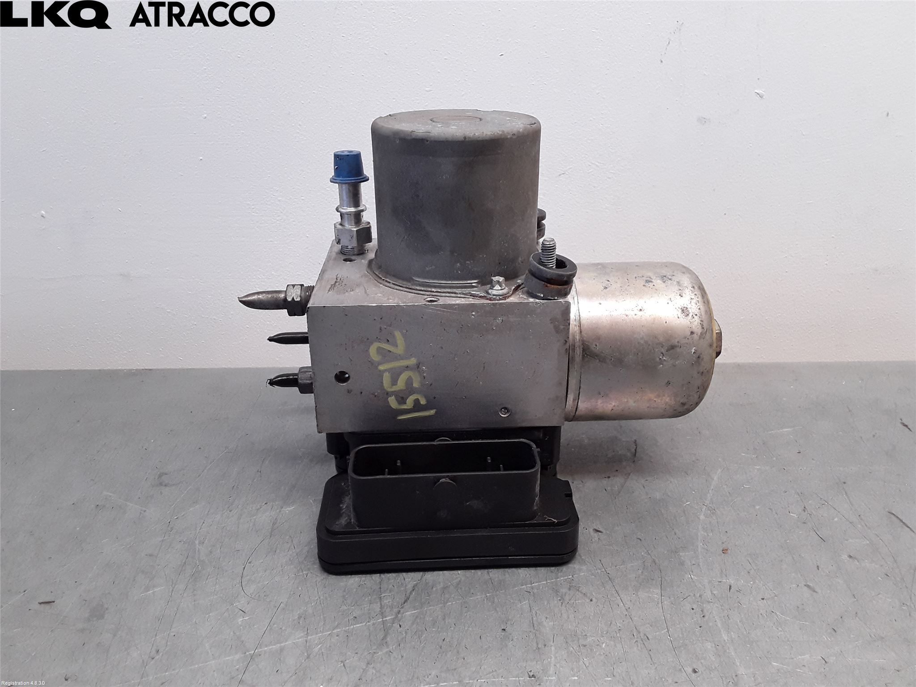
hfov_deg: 63.4
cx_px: 458
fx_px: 741
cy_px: 344
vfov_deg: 49.7
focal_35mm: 28
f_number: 1.9
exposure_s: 1/132
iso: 100
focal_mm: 2.91
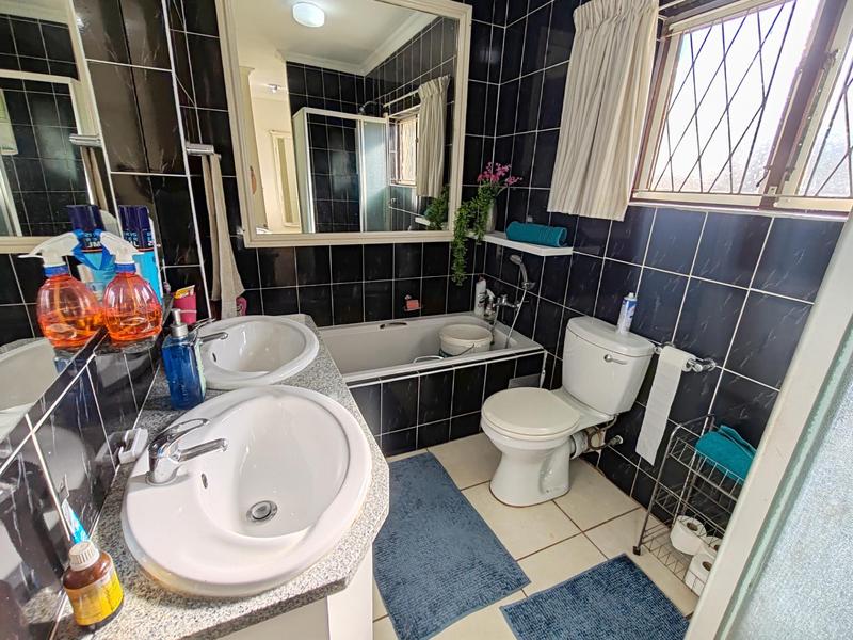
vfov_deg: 78.1
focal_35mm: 16
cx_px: 426
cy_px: 320
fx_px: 394
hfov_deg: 94.5
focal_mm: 1.96
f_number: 2.2
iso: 50
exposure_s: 1/100
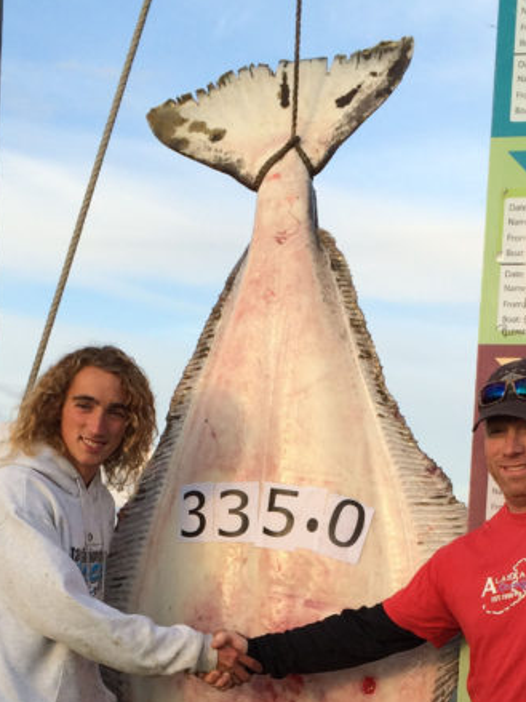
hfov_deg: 21.0
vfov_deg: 26.5
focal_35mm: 70
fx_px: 1419
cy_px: 673
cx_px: 286
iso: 32
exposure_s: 1/547
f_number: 2.2
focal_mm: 4.12
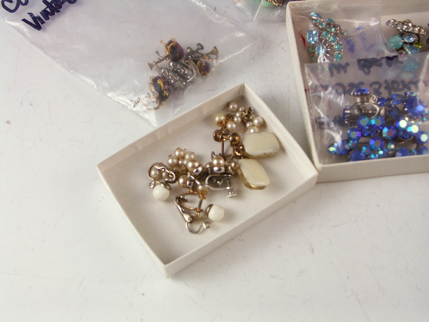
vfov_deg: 28.6
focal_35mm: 51
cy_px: 161
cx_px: 214
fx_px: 632
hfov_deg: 37.5
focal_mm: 13.23
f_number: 3.5
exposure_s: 1/60
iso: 100
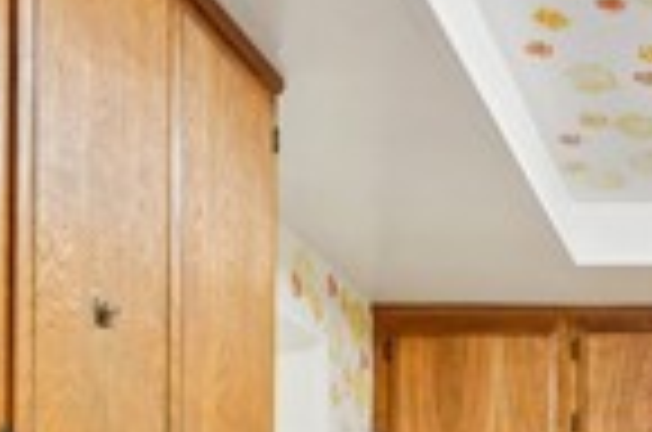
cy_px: 716
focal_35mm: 62
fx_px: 1120
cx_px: 791
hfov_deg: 28.1
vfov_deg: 18.4
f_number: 8
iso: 400
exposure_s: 1/15
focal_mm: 14
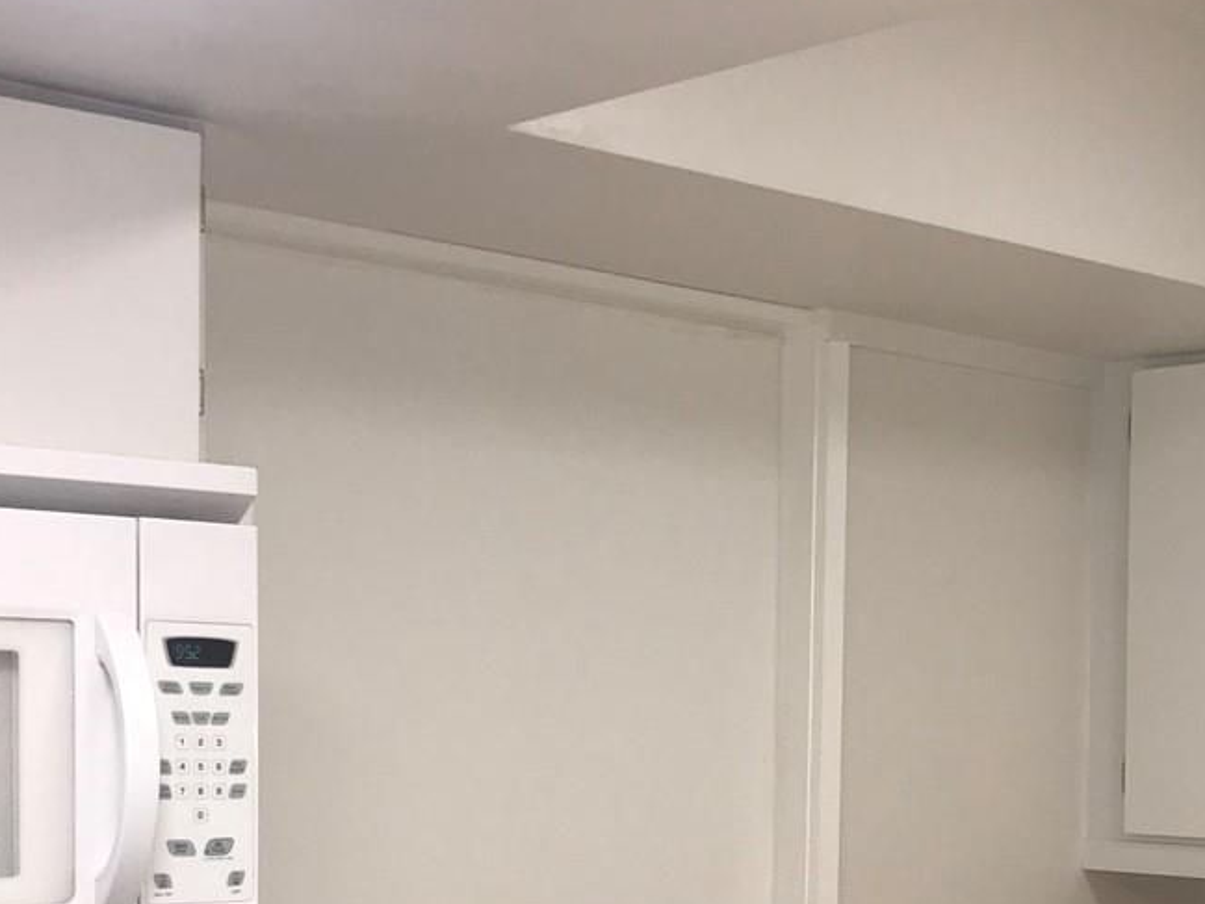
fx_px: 2402
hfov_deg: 27.9
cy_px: 852
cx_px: 823
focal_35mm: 69
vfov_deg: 20.8
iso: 20
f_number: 1.8
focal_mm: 3.99
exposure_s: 1/80
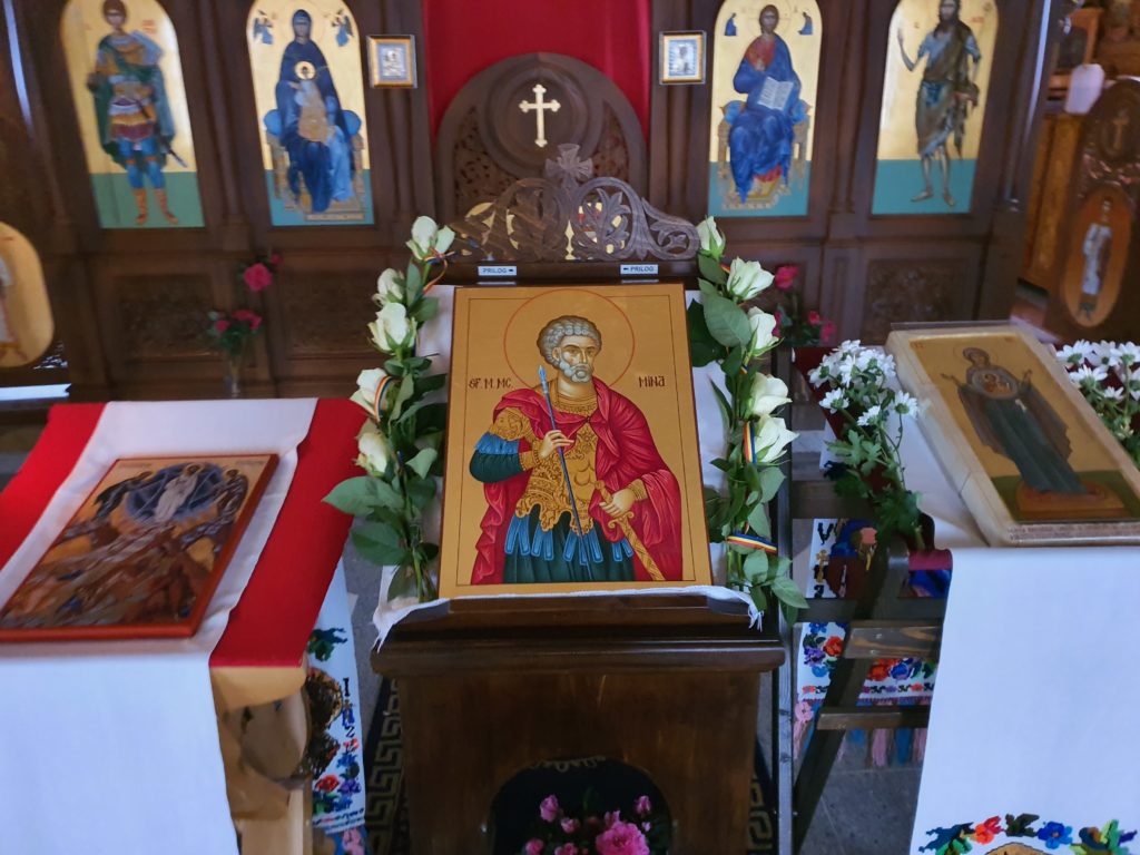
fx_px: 856
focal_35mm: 26
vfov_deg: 53.1
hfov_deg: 67.3
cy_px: 428
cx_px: 570
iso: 640
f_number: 1.5
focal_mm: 4.3
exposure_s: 1/10
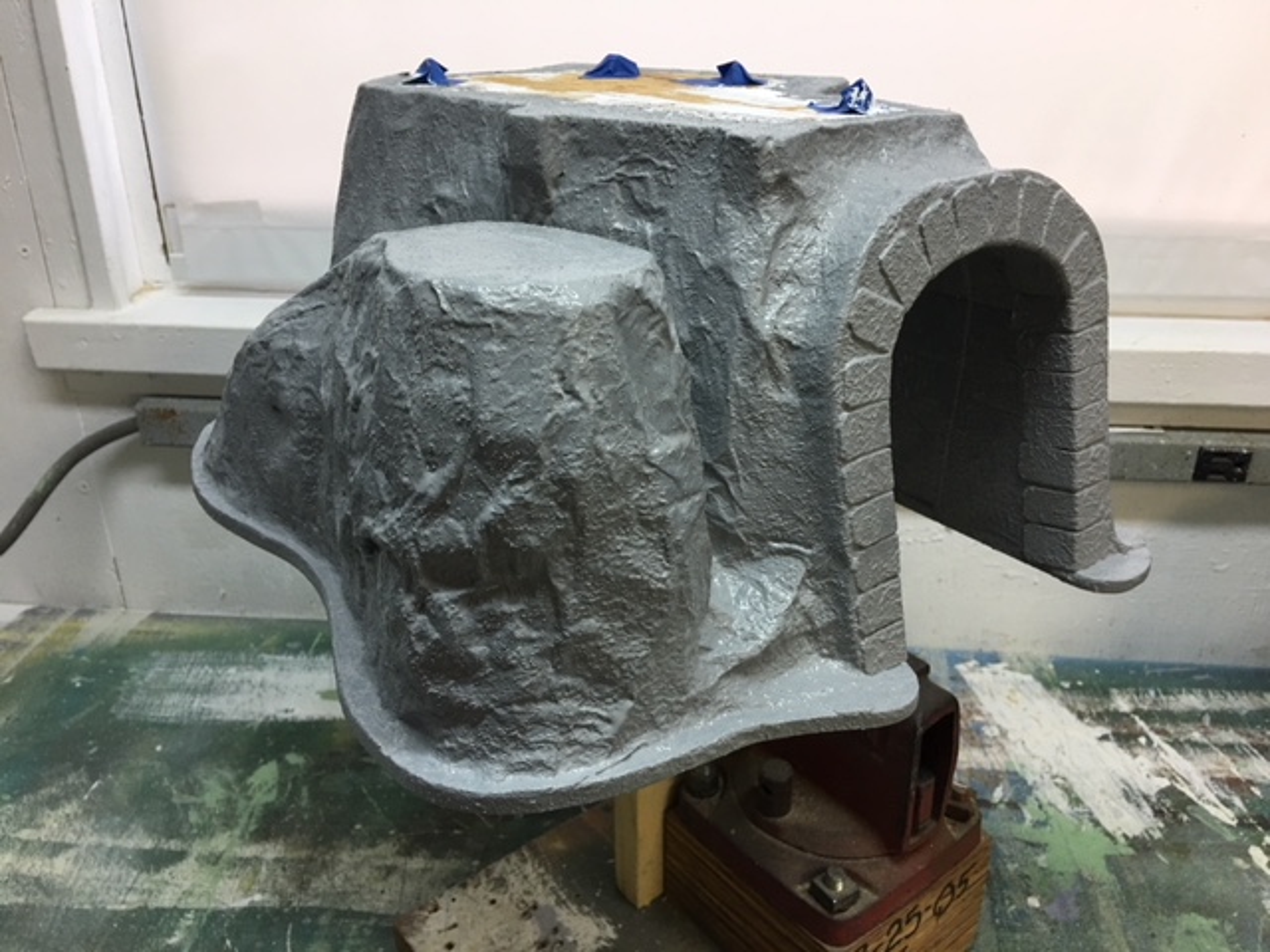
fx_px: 1064
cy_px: 476
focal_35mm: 29
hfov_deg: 61.7
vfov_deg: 48.2
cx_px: 635
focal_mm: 4.15
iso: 40
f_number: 2.2
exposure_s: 1/30
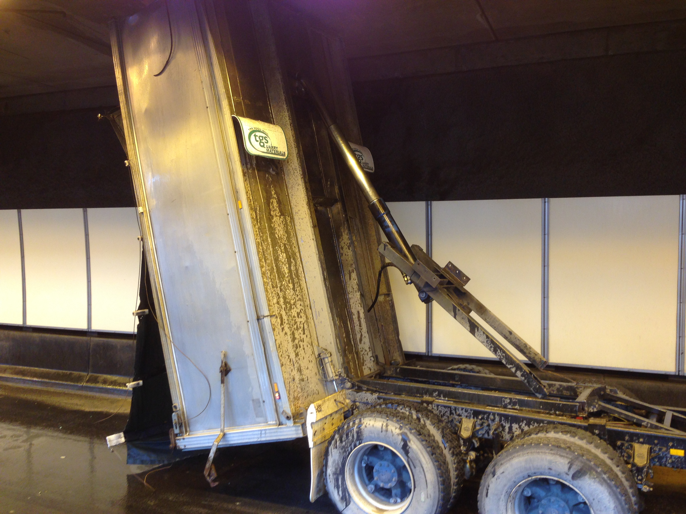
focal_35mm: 33
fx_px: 654
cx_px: 343
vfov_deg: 42.9
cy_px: 257
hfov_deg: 55.4
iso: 80
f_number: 2.4
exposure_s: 1/120
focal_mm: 4.12
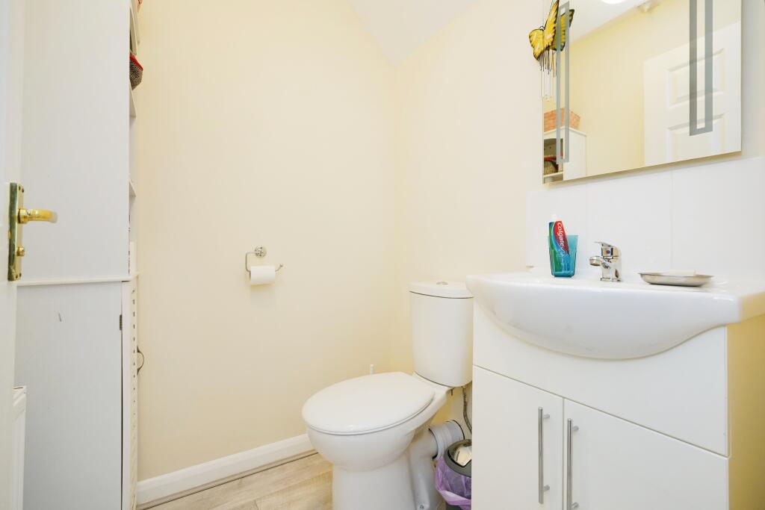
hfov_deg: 96.7
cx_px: 382
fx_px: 340
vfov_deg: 73.8
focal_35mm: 16
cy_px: 255
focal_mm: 16
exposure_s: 1/40
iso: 2000
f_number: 8
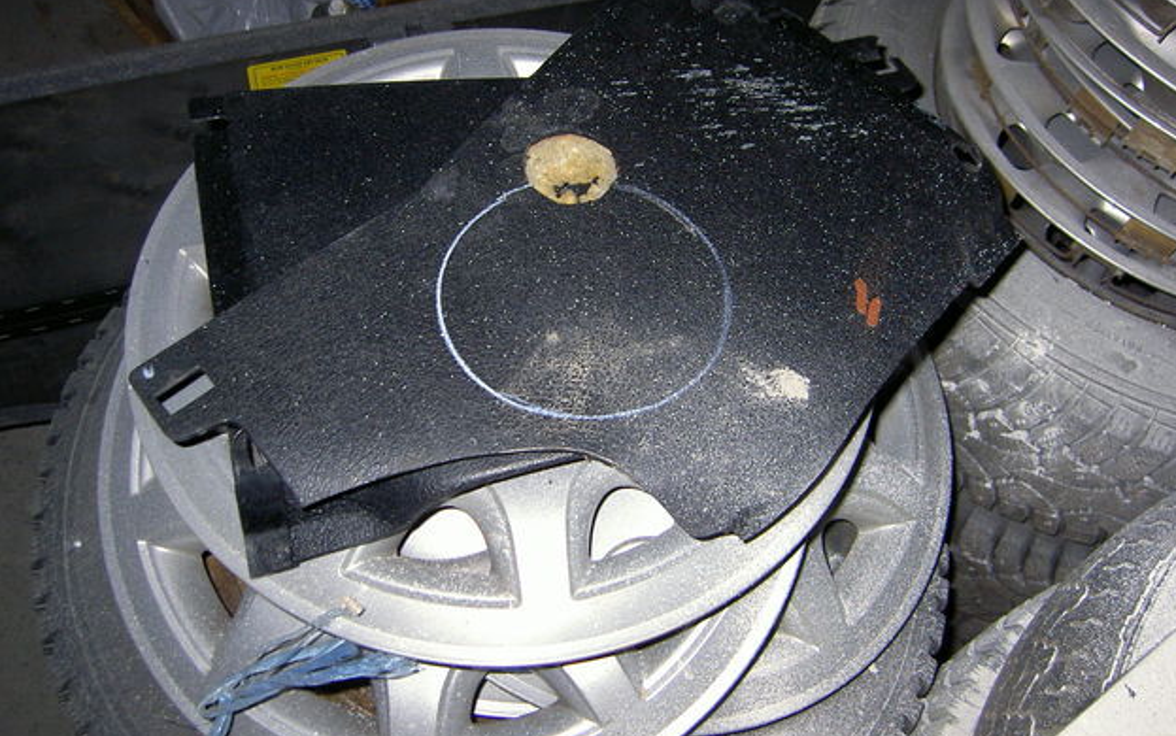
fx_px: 1186
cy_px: 325
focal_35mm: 37
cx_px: 602
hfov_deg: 52.7
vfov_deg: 34.4
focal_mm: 5.6
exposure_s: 1/60
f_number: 2.8
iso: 100
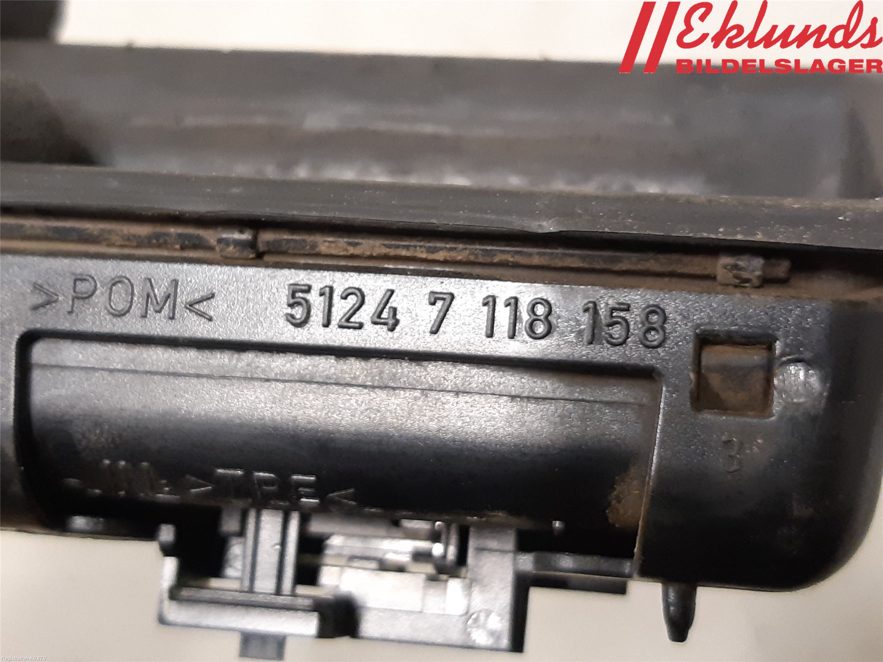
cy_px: 331
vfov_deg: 53.1
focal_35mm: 26
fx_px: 663
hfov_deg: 67.3
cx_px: 442
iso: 250
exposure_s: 1/33
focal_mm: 3.93
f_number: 1.7
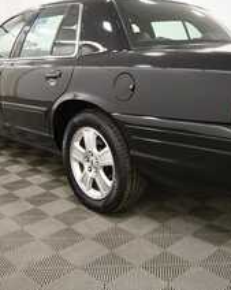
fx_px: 334
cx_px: 161
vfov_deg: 46.5
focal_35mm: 39
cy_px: 110
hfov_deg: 37.6
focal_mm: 15
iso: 1250
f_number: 5
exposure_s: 1/125
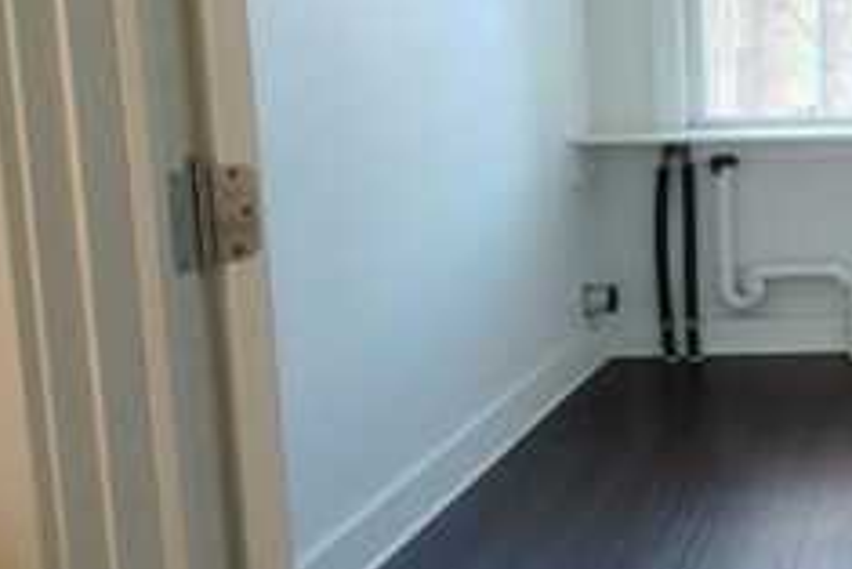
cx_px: 1001
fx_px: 1208
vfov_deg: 26.0
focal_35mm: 51
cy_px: 105
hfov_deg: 32.6
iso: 200
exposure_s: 1/24
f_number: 1.9
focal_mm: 1.78
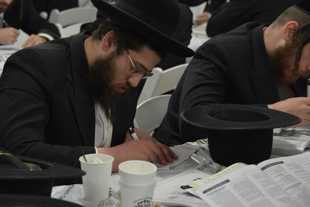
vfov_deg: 13.7
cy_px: 72
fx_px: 861
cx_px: 129
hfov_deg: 20.4
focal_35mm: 100
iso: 2000
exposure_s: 1/100
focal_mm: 72
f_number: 5.6
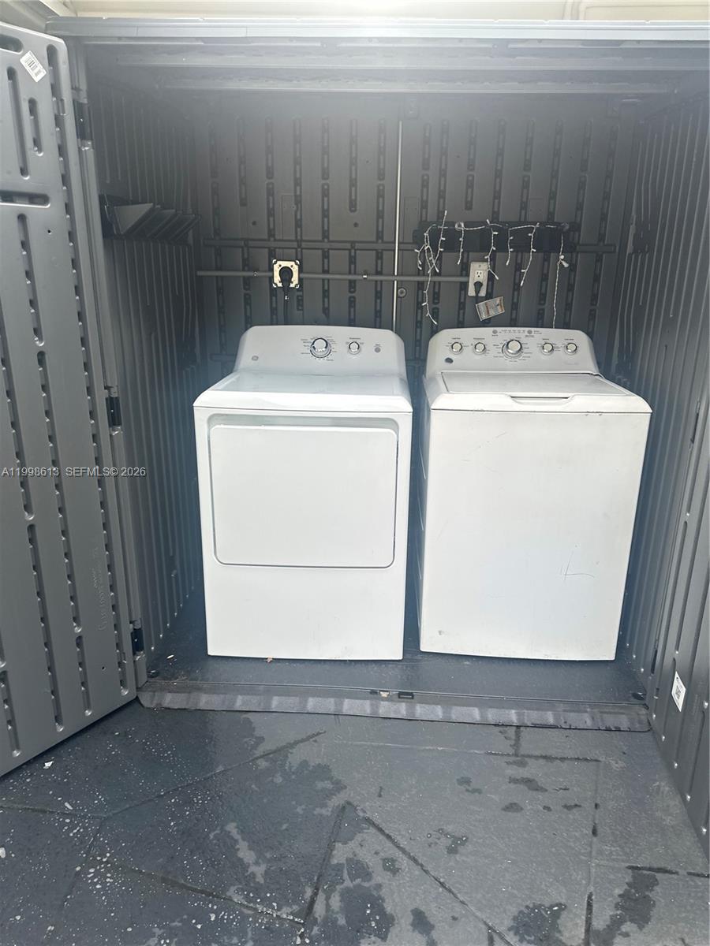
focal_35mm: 24
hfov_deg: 56.8
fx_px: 656
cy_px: 473
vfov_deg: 71.6
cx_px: 355
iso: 80
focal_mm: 6.86
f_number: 1.78
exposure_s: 1/611
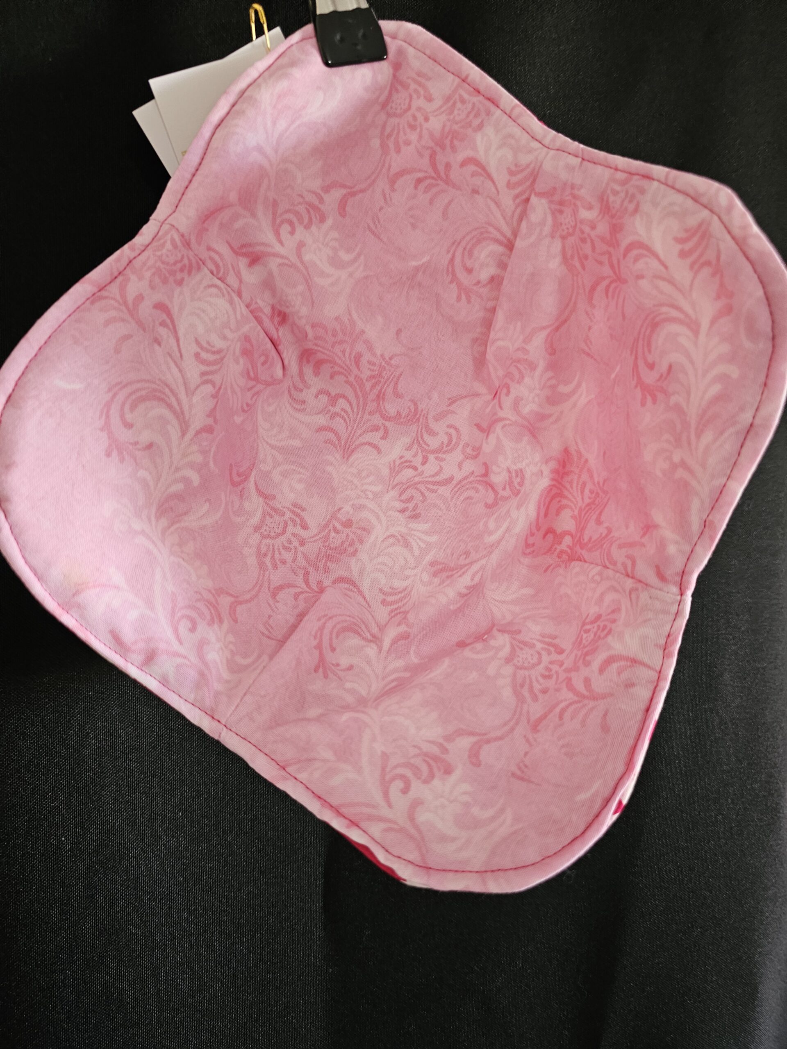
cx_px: 394
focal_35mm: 23
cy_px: 524
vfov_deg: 73.9
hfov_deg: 58.9
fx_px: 697
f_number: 1.7
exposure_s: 1/35
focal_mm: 6.3
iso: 250
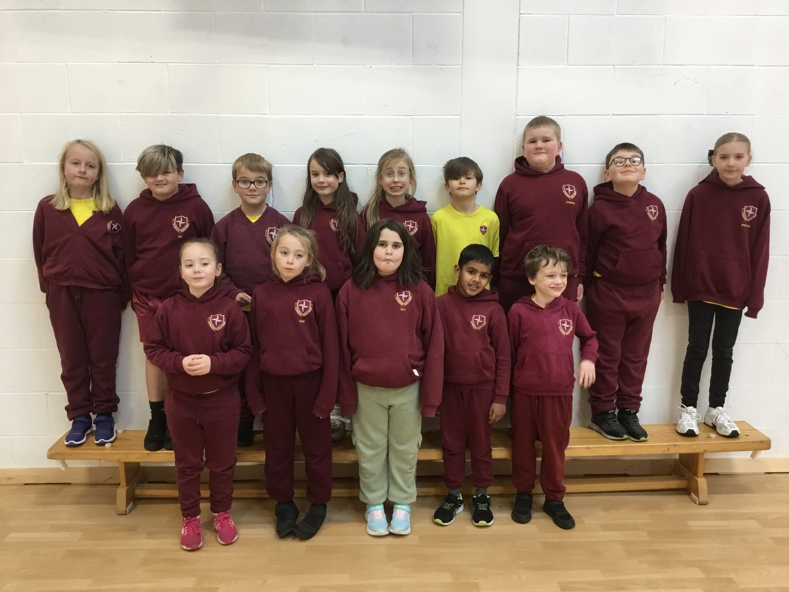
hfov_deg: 58.4
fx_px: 707
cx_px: 394
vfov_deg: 45.4
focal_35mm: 31
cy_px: 296
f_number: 2.4
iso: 64
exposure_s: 1/33
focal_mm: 3.3
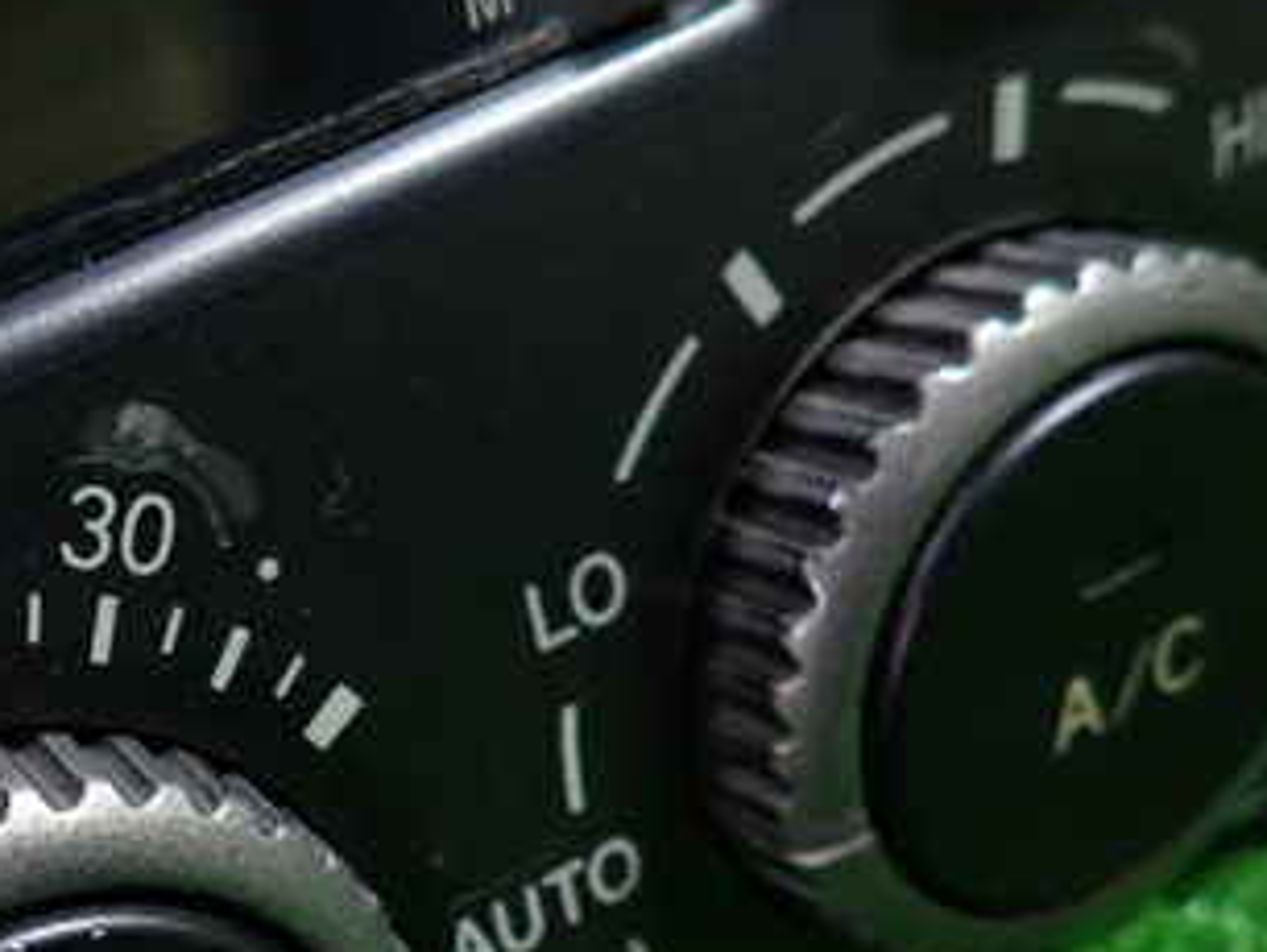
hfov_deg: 36.8
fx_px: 1795
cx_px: 161
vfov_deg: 29.0
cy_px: 778
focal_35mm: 49
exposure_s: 1/30
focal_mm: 4.5
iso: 320
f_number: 2
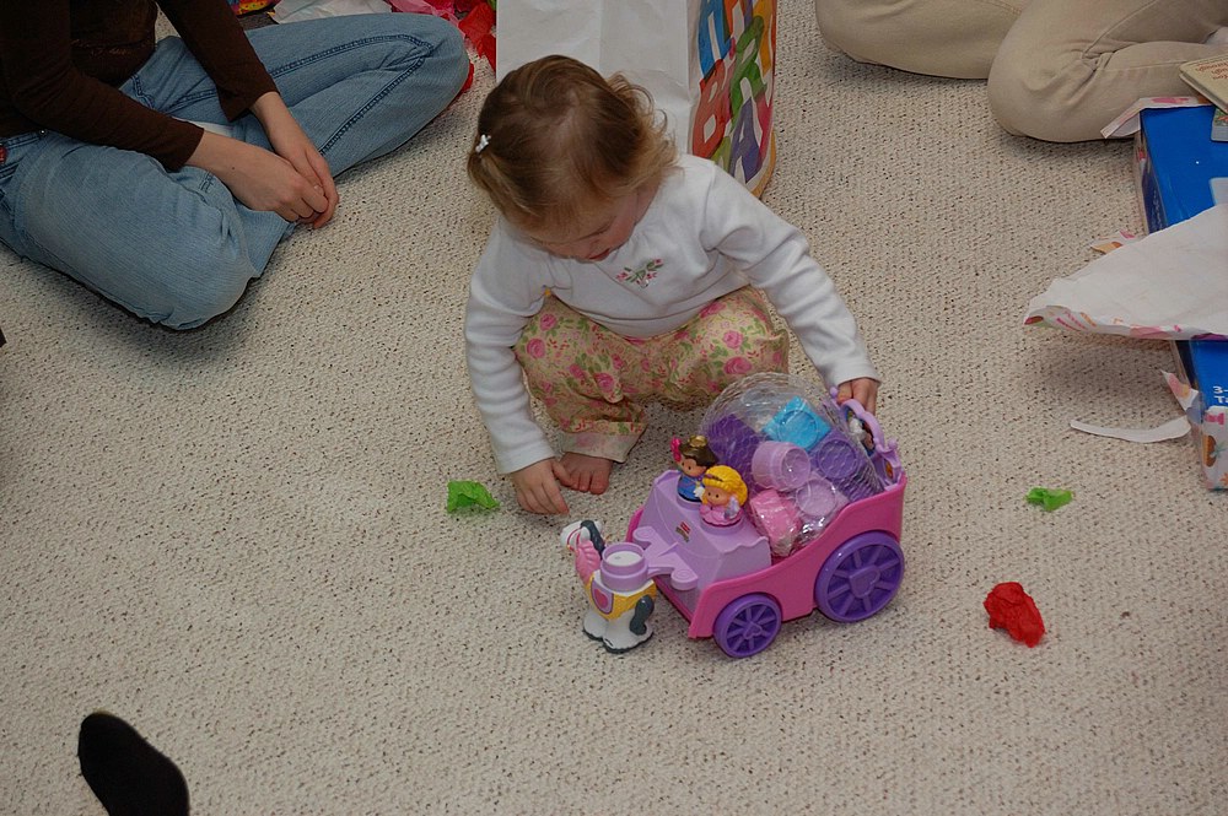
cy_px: 408
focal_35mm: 82
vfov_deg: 16.5
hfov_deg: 24.6
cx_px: 614
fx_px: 2812
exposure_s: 1/60
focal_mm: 55
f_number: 5.6
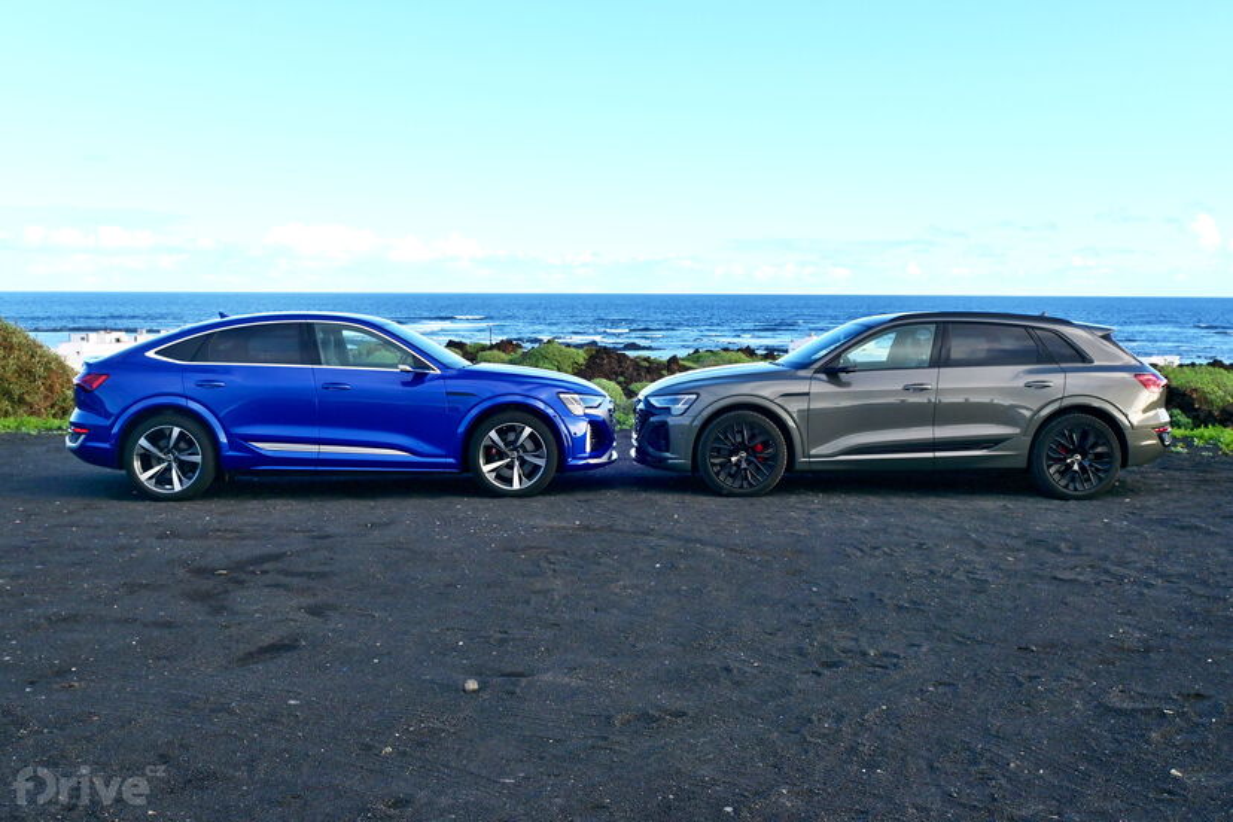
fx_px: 1361
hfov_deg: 48.7
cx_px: 616
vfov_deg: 33.6
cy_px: 411
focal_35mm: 40
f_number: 8
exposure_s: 1/250
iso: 100
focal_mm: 26.5
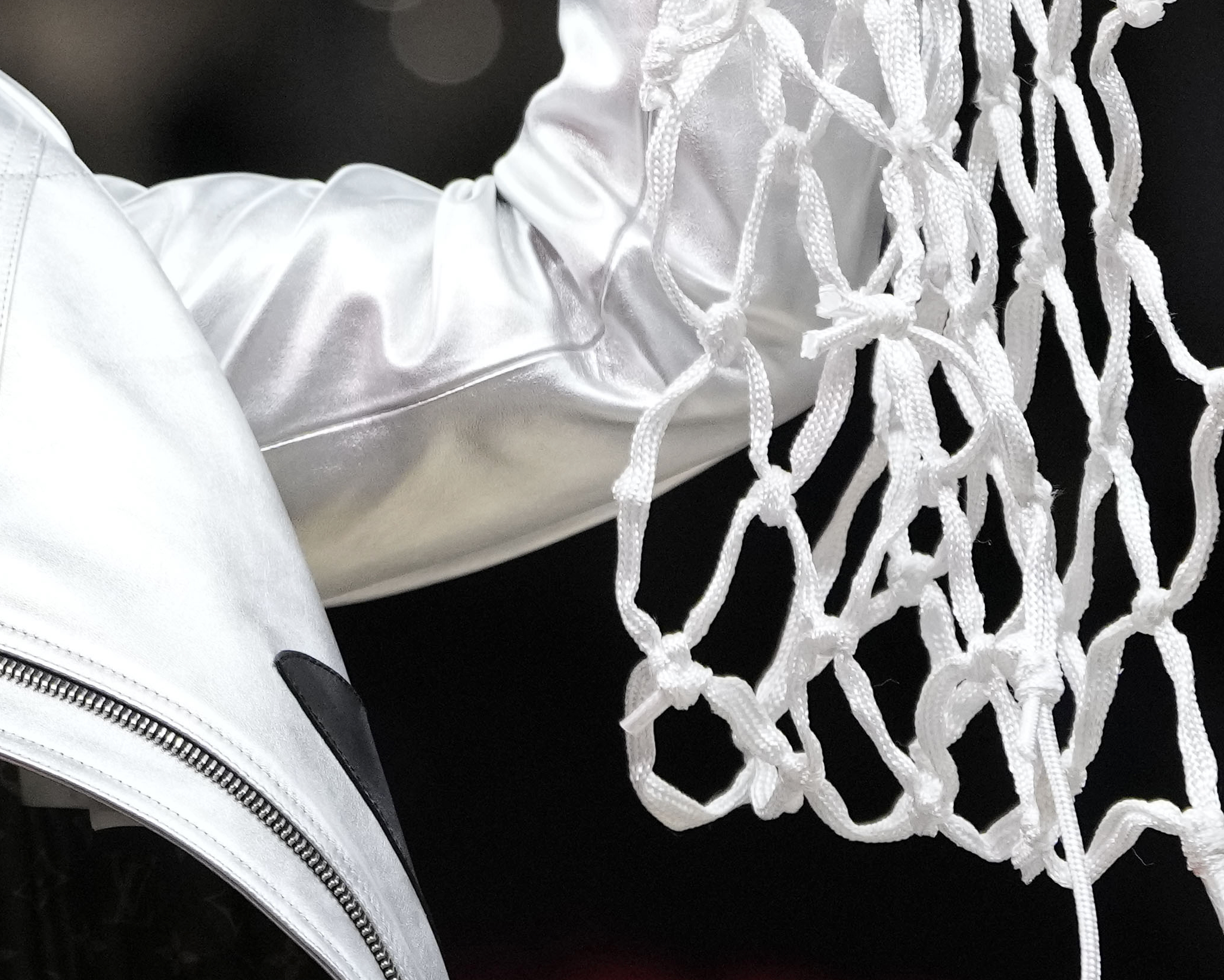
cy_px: -17
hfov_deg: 4.3
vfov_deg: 3.4
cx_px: -398
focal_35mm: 453
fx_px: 16413
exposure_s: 1/800
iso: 2500
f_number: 3.5
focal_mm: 118
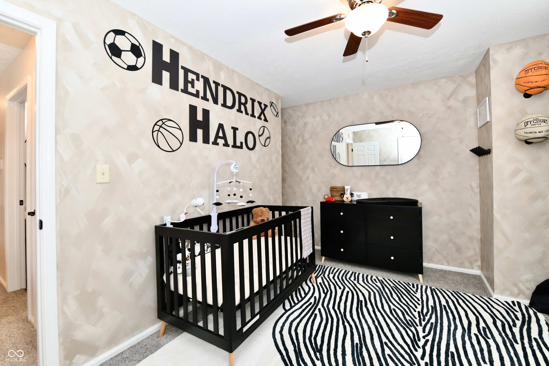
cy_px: 183
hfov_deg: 104.3
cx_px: 274
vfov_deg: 81.2
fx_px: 213
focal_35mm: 14
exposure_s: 1/60
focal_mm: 14
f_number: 7.1
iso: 1000
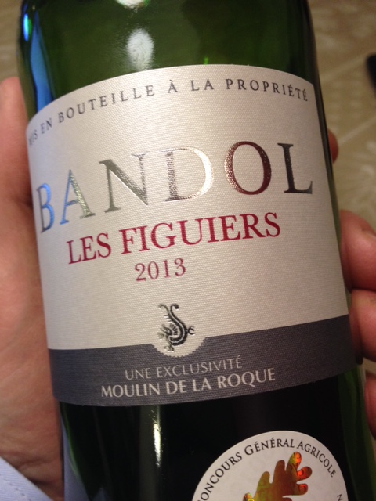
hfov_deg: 40.7
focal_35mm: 35
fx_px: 507
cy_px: 250
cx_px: 188
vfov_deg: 52.6
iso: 125
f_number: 2.4
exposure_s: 1/20
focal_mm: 4.28
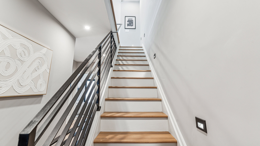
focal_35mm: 17
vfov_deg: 63.5
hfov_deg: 95.9
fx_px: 117
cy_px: 61
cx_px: 132
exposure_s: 1/2
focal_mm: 16
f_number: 8
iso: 250
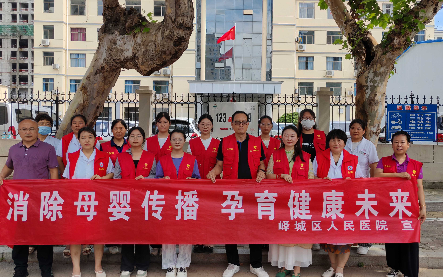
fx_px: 374
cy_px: 124
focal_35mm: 31
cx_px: 222
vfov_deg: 40.5
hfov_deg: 61.2
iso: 50
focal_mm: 5.52
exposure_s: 1/1100
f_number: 1.95
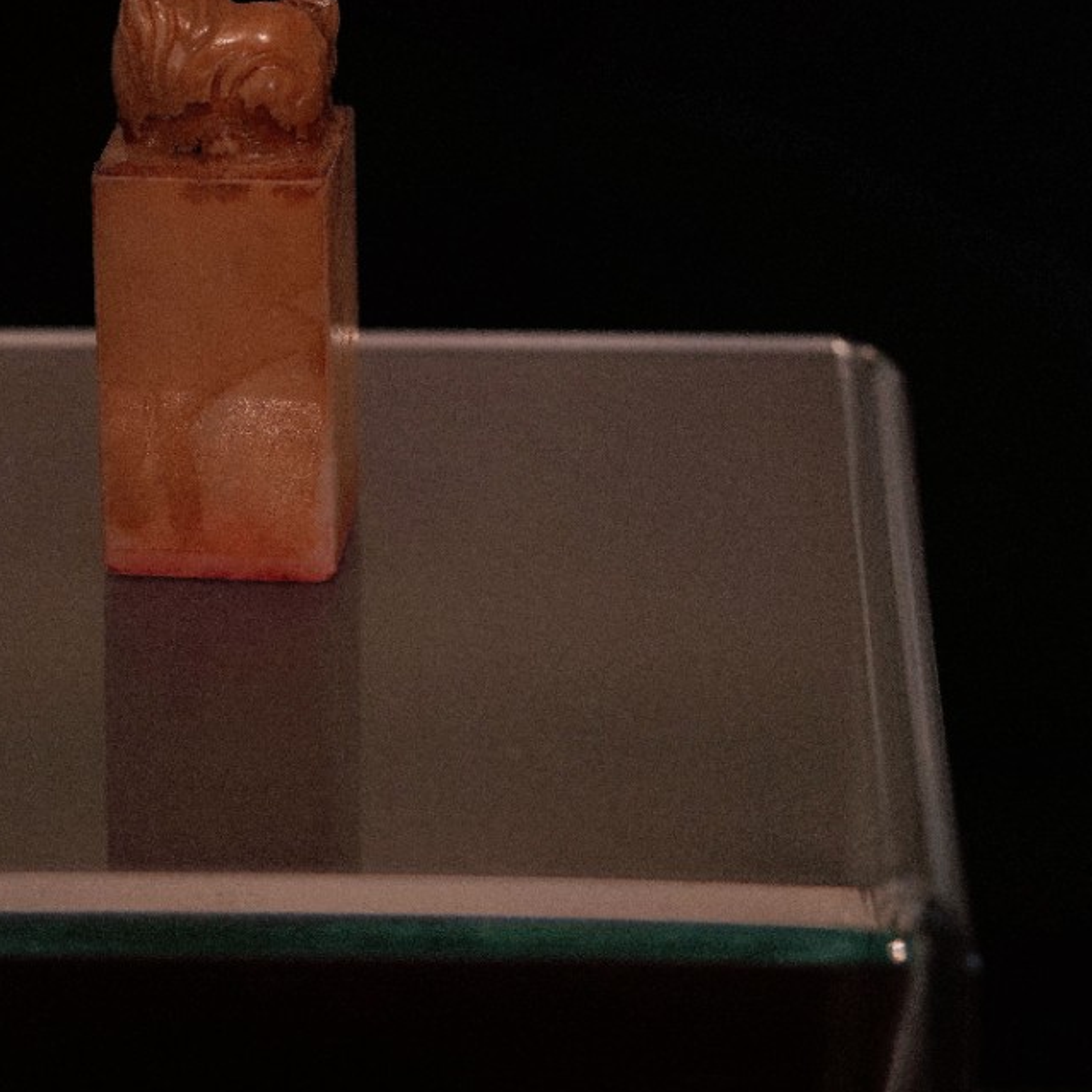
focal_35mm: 190
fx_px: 6781
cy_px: 370
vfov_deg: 9.2
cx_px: 222
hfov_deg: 9.2
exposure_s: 1/80
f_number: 5.6
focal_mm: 102
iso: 100
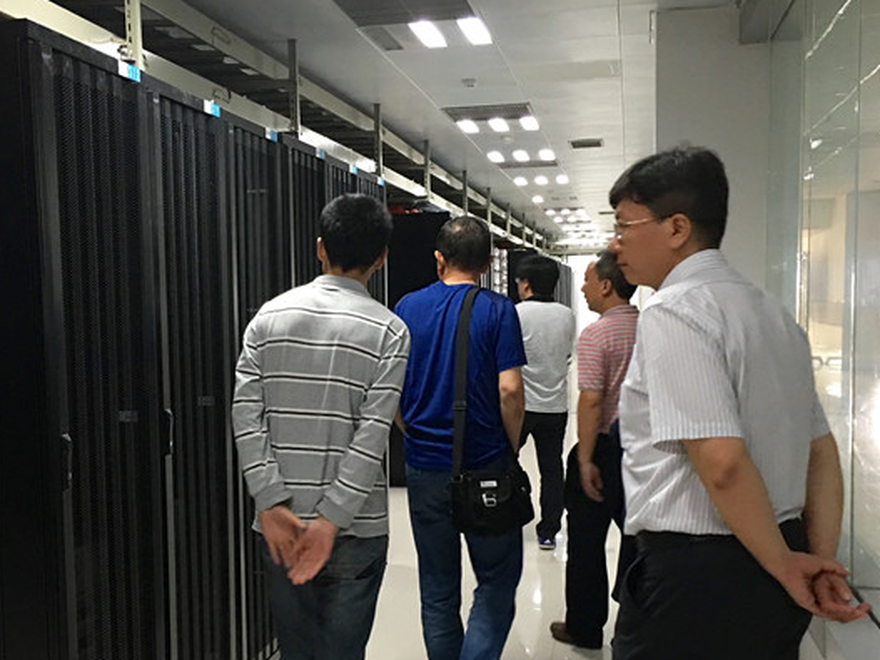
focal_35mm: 44
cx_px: 394
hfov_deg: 42.9
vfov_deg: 32.7
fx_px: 1118
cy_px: 418
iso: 125
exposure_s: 1/17
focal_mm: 4.15
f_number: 2.2
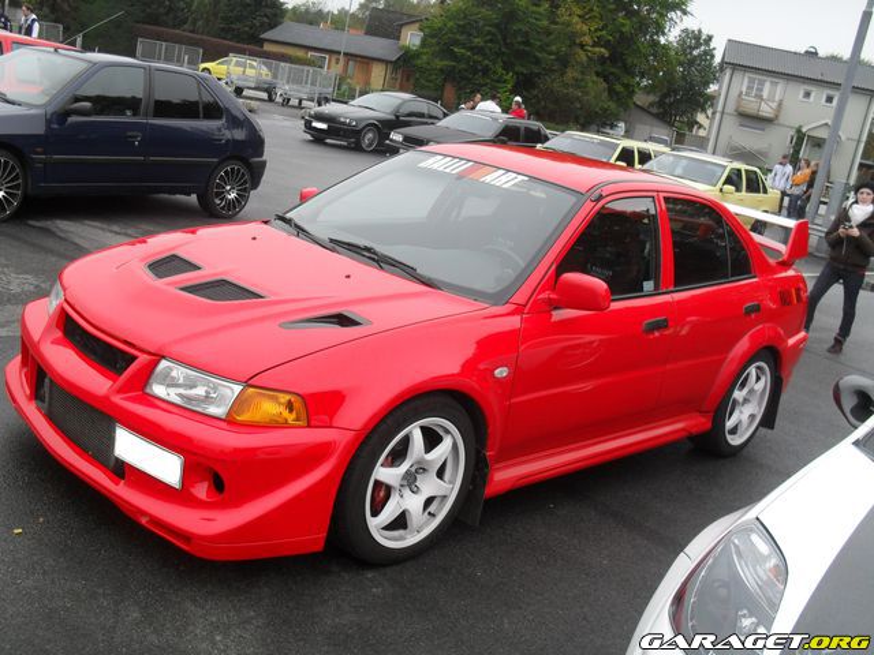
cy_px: 328
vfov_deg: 40.7
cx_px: 437
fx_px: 884
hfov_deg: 52.6
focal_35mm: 35
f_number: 3.2
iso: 100
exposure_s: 1/250
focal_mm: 6.3
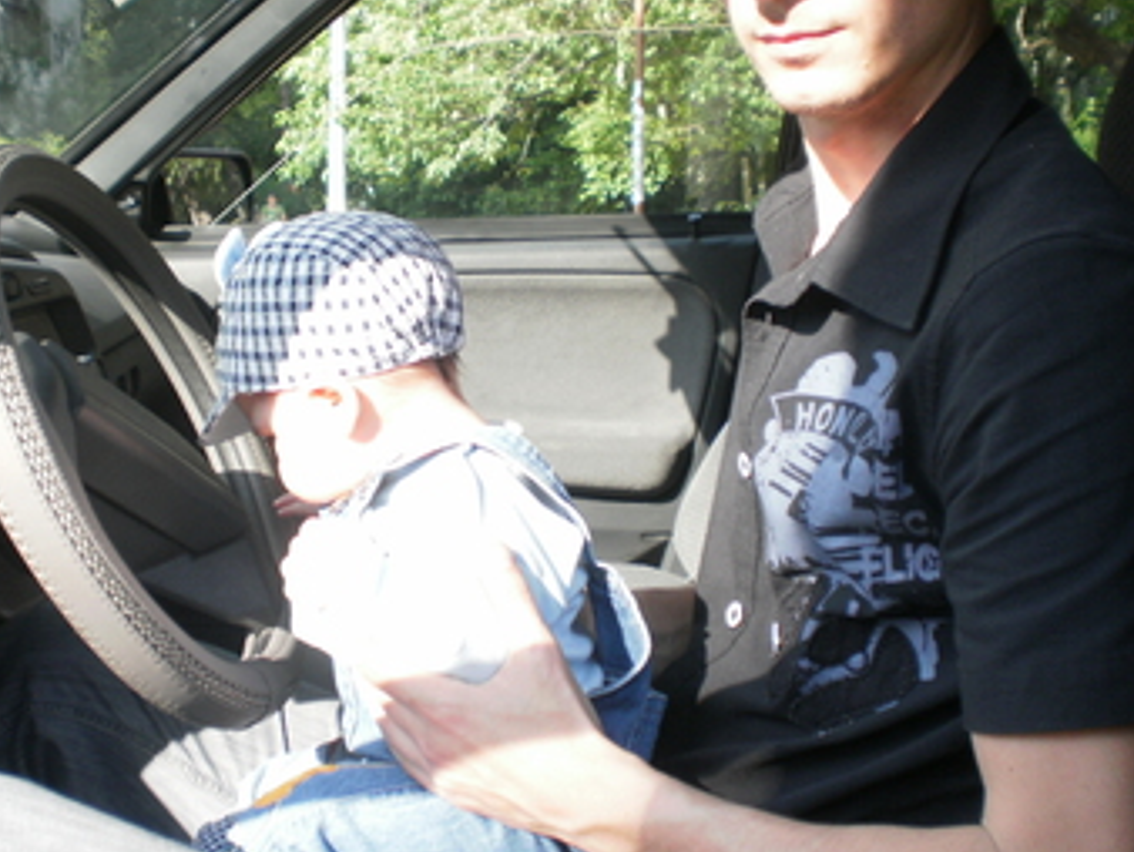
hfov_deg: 39.6
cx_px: 507
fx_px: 1574
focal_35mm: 48
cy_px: 392
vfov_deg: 30.3
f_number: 3.1
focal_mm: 6.3
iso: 100
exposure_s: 1/125
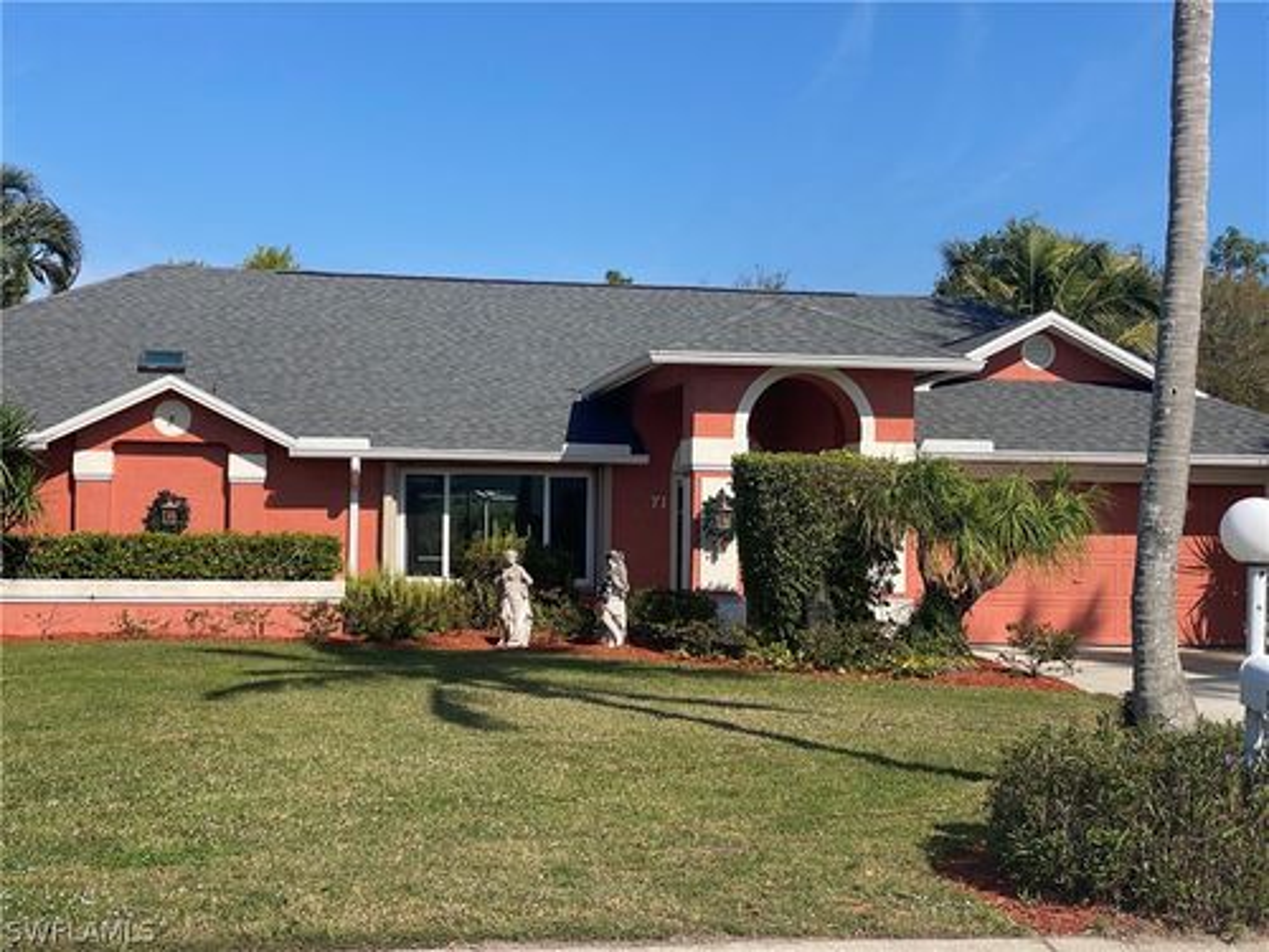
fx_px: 1906
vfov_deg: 28.0
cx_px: 634
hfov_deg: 36.8
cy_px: 476
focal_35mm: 52
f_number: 2
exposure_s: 1/1916
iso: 20
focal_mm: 6
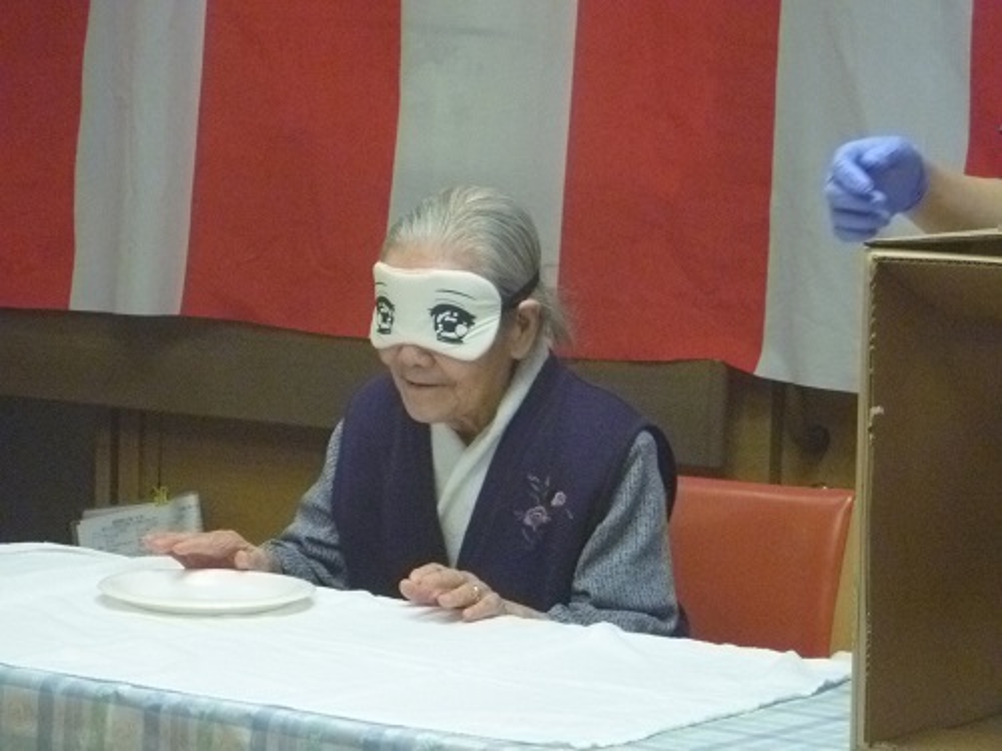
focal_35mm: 164
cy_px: 376
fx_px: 4747
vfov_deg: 9.1
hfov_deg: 12.0
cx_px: 501
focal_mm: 25.2
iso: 800
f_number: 5.9
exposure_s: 1/40
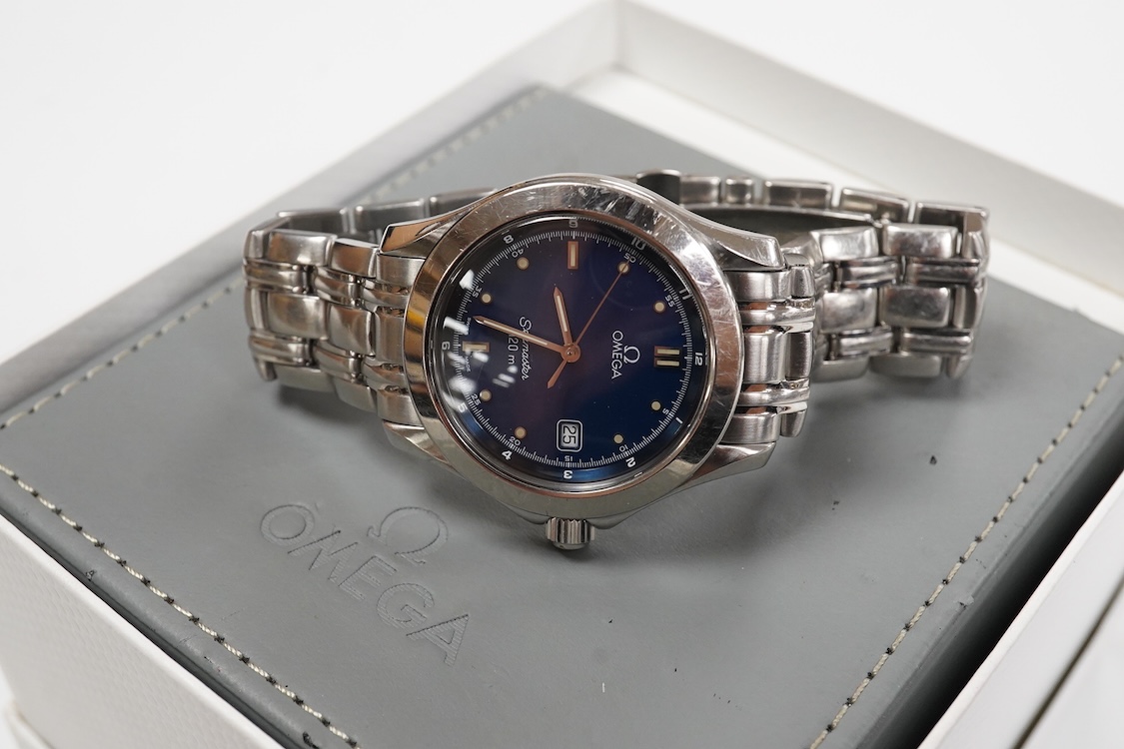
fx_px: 1405
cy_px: 374
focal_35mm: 45
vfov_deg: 29.9
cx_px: 562
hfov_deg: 43.6
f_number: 14
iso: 2500
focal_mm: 30
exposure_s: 1/100
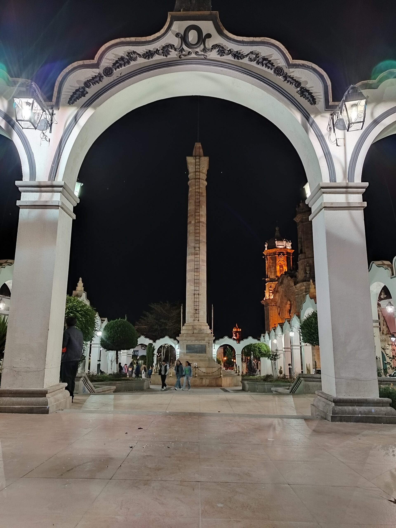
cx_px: 198
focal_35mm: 24
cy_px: 264
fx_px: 366
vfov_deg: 71.6
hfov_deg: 56.8
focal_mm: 5.25
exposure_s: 1/25
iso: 1090
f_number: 1.75
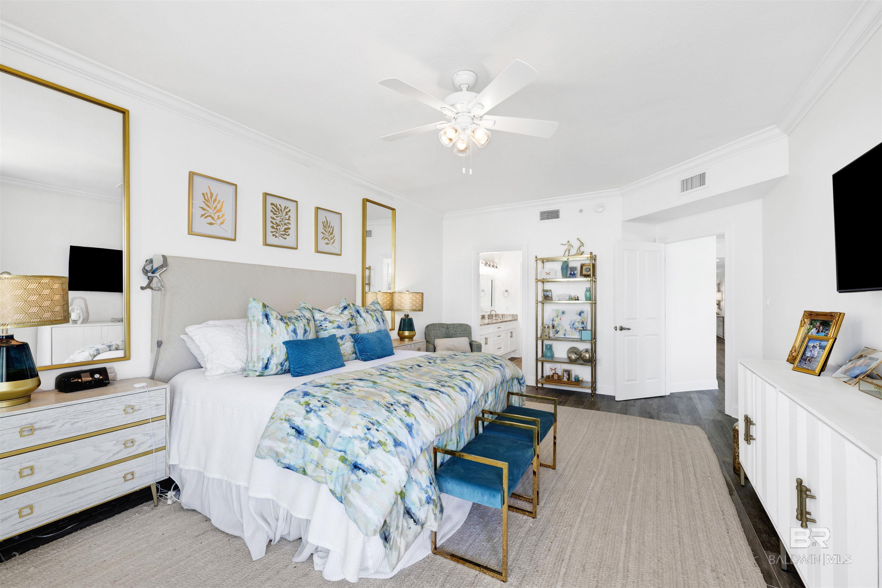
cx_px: 441
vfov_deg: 81.2
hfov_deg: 104.3
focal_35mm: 14
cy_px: 294
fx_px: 343
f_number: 11
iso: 400
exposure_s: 1/20
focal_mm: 14
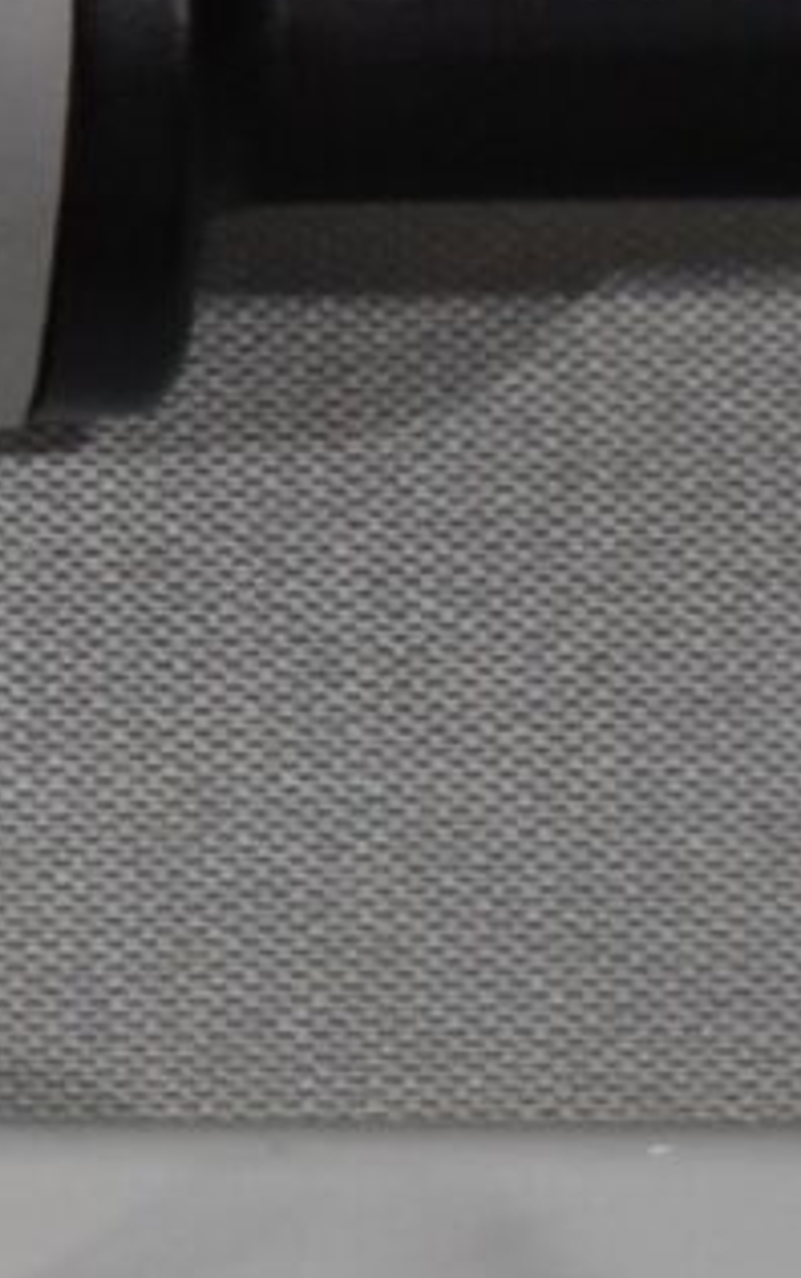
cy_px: 281
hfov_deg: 2.5
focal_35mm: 520
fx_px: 18129
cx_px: -1521
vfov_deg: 4.0
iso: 800
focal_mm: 42
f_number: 5
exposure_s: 1/250
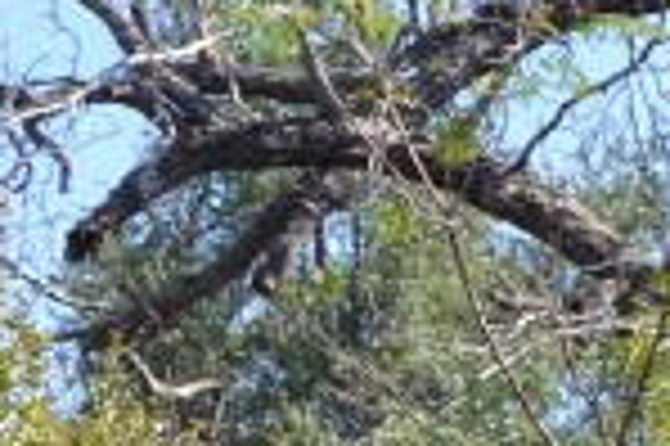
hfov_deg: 4.5
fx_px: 8180
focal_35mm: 440
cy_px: 892
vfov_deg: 3.1
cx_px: 1799
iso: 100
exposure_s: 1/160
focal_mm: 38
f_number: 6.3
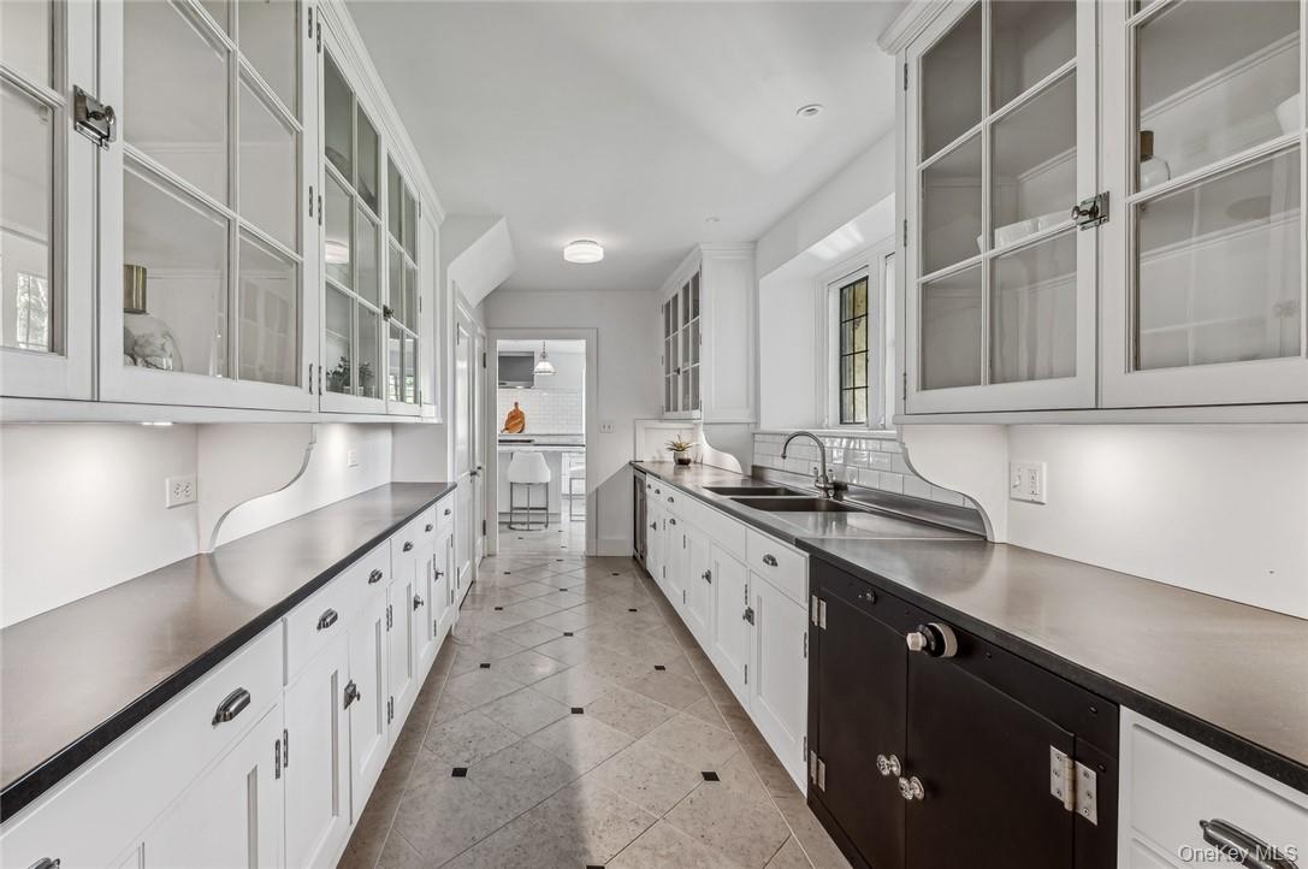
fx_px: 508
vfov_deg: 81.1
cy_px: 434
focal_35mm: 14
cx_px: 654
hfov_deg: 104.3
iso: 200
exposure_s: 1/3.33
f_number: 11
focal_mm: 14
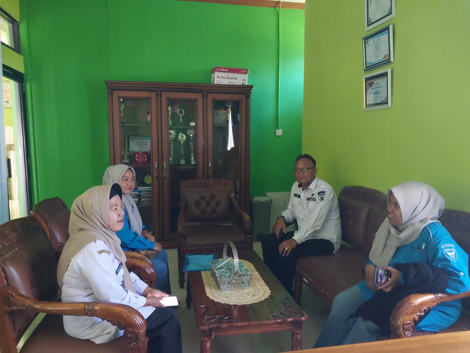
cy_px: 176
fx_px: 407
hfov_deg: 60.0
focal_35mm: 30
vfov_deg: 46.8
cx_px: 235
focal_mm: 4.6
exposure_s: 1/25
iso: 640
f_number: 1.8
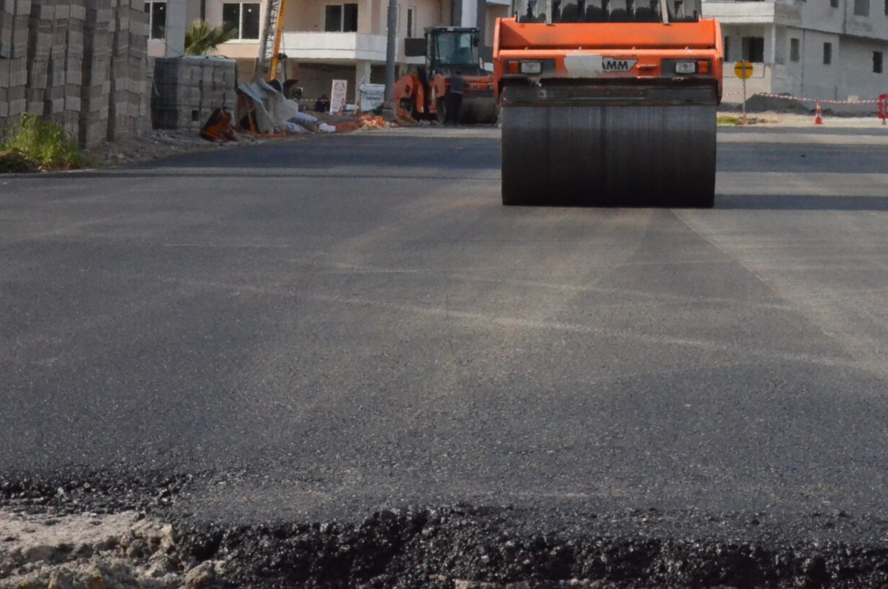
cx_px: 805
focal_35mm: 124
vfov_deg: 10.9
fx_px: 3053
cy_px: 5
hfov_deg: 16.3
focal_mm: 40
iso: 3200
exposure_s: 1/1250
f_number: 18
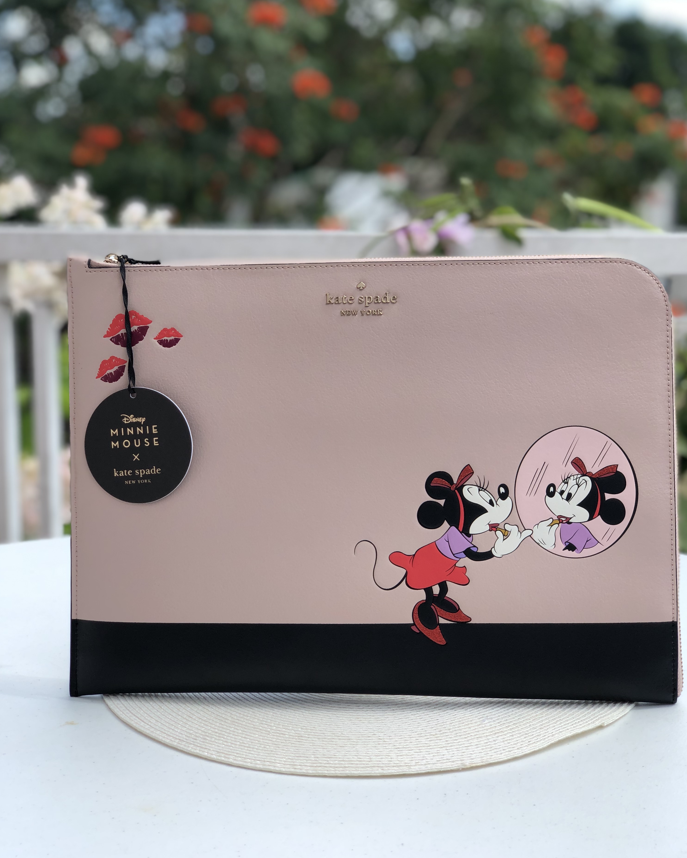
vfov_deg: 34.1
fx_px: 1398
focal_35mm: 55
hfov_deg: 27.6
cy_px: 398
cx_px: 346
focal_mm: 6
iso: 16
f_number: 2.4
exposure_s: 1/445
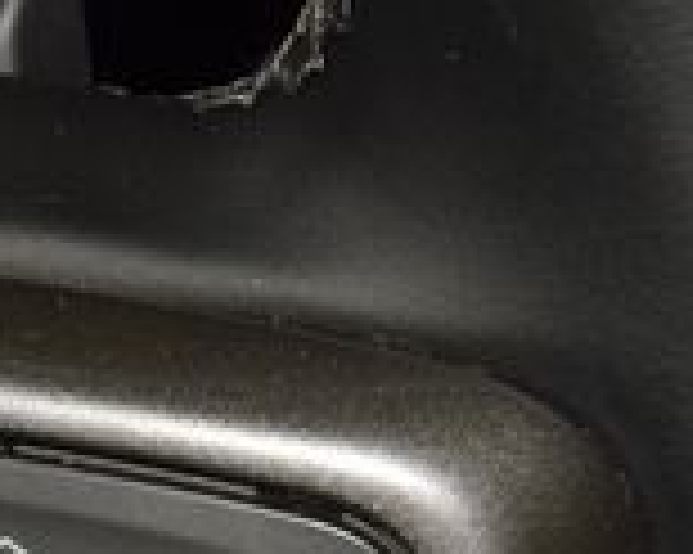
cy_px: 520
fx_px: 7420
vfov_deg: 4.3
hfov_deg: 5.3
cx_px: -166
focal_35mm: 362
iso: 100
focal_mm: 62
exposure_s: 1/125
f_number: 8
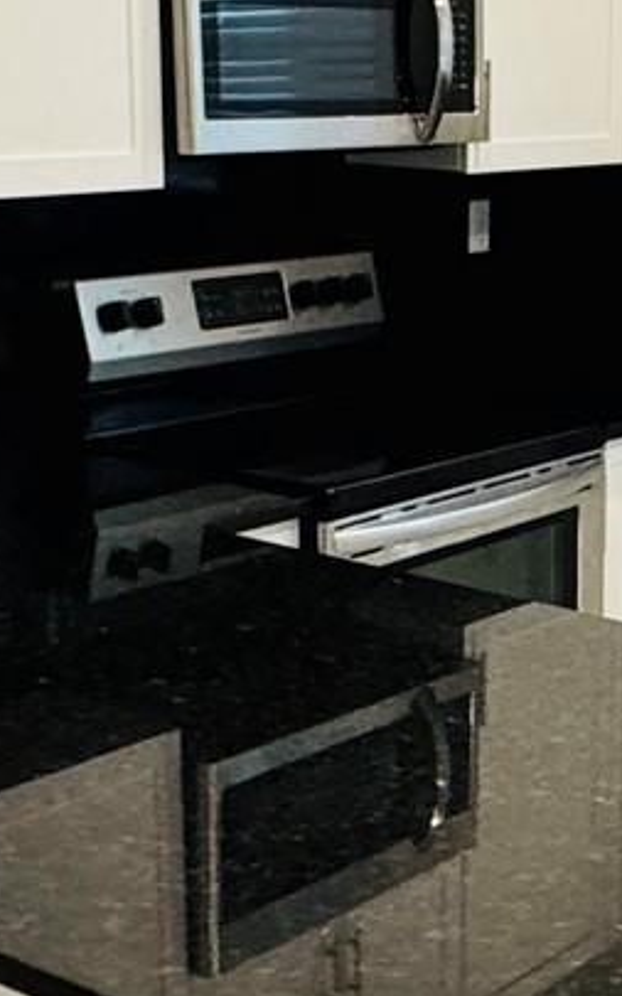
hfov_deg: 16.9
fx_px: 2035
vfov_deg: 27.5
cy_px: 548
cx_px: 669
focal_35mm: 75
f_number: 2.2
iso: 200
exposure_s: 1/60
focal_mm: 2.22
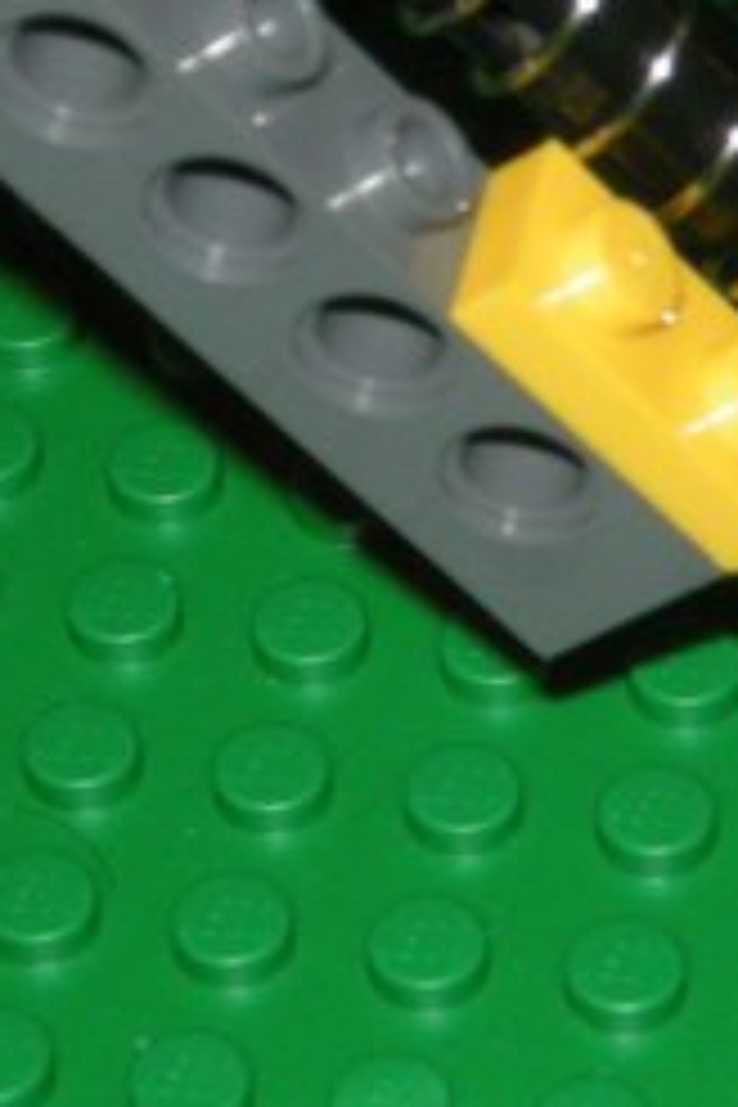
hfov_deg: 6.7
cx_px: 662
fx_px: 6334
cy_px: 288
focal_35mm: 206
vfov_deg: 10.0
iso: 253
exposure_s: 1/60
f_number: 7.8
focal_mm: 12.3
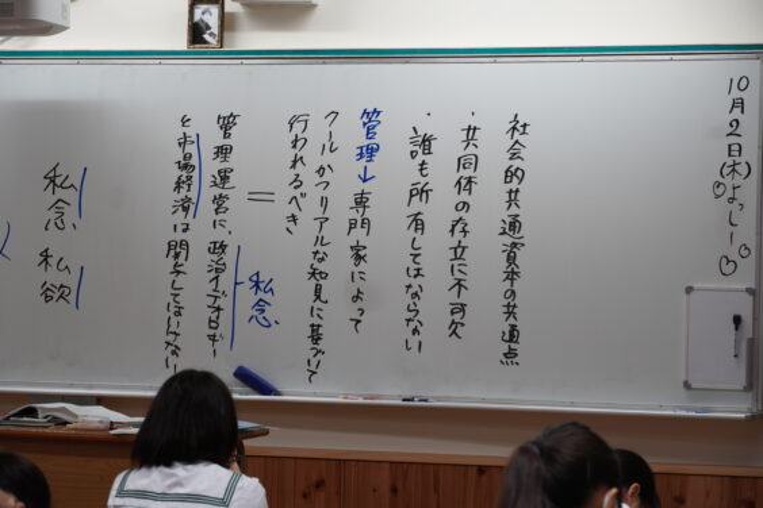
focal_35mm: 105
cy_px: 254
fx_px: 2225
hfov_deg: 19.5
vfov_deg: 13.0
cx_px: 382
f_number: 5.6
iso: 320
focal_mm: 70
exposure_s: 1/40
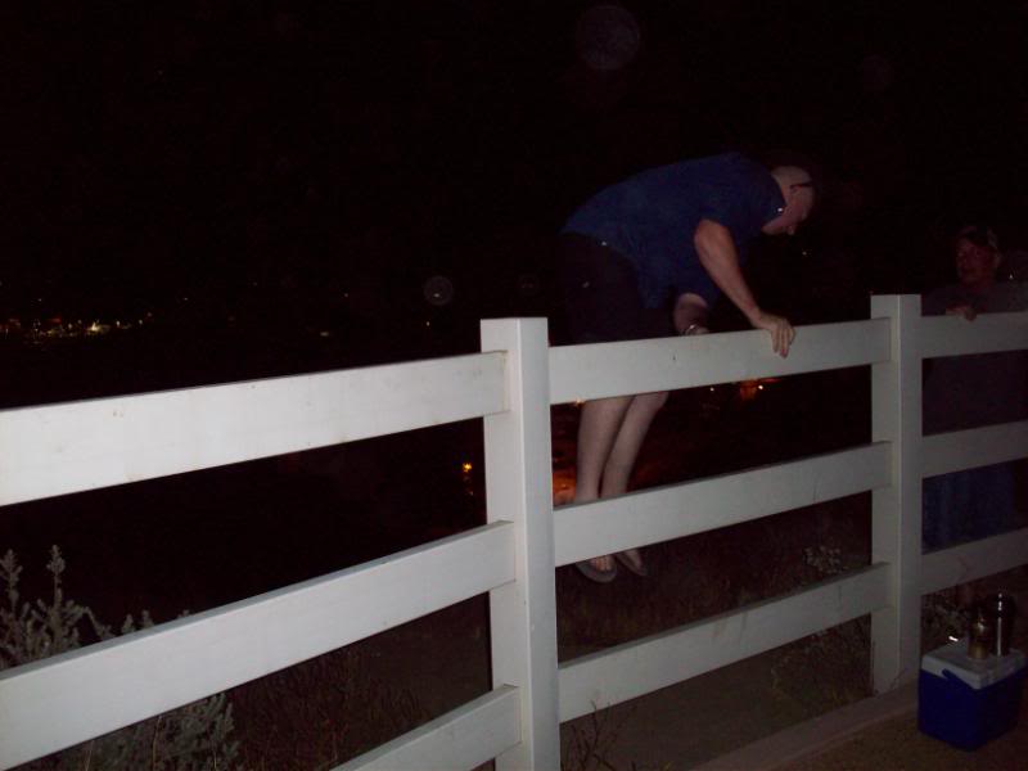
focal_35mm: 37
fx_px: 1099
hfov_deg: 50.1
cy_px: 386
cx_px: 514
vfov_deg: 38.7
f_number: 2.8
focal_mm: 6.2
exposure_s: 1/45
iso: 160
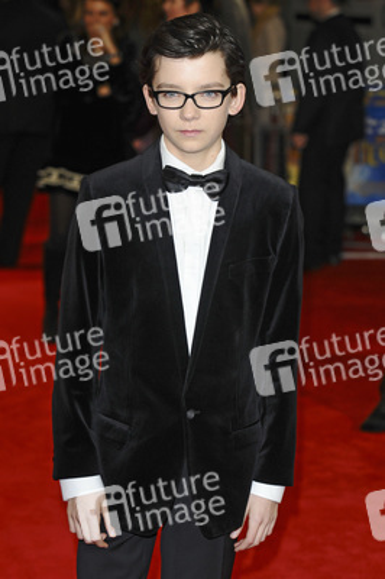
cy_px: 290
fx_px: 1928
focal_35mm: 120
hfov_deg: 11.4
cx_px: 192
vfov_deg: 17.1
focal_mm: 80
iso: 320
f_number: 4.5
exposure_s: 1/250
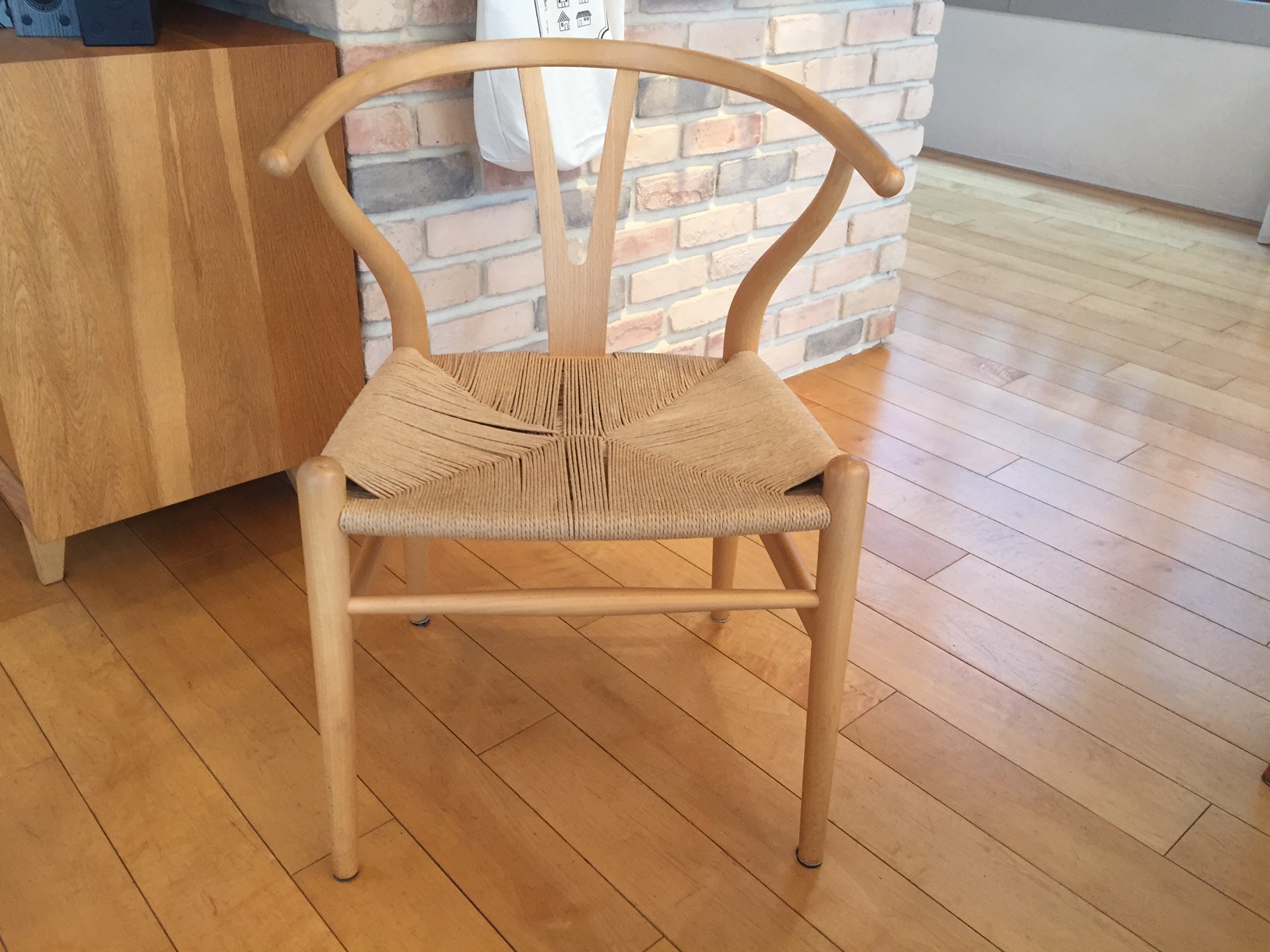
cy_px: 476
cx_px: 635
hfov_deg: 61.7
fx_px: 1064
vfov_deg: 48.2
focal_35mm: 29
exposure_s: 1/33
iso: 64
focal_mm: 4.15
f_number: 2.2
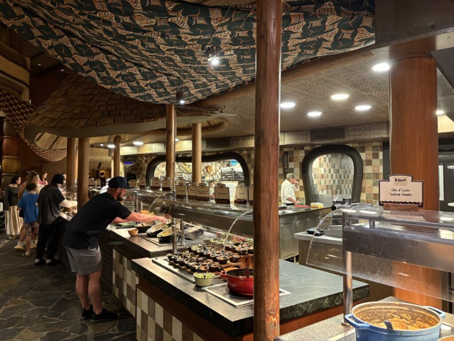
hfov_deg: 67.3
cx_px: 227
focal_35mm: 26
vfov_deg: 53.1
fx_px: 341
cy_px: 170
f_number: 1.6
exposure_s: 1/40
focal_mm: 5.96
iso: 400
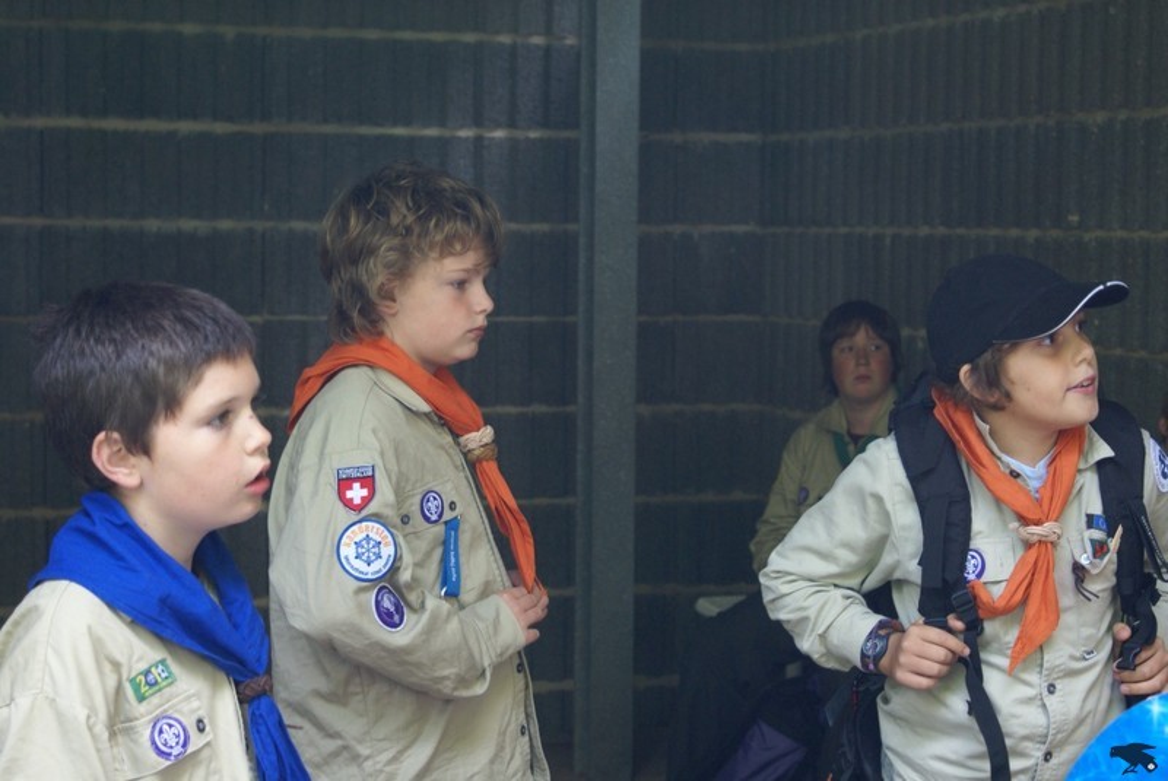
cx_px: 584
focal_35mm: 82
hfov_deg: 24.6
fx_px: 2679
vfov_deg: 16.6
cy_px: 390
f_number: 5.6
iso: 400
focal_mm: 55
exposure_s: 1/50
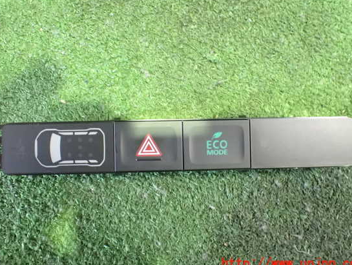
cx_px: 174
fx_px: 336
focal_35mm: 33
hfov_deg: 55.3
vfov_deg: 42.9
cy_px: 126
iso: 1600
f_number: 2.3
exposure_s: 1/25
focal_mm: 5.4
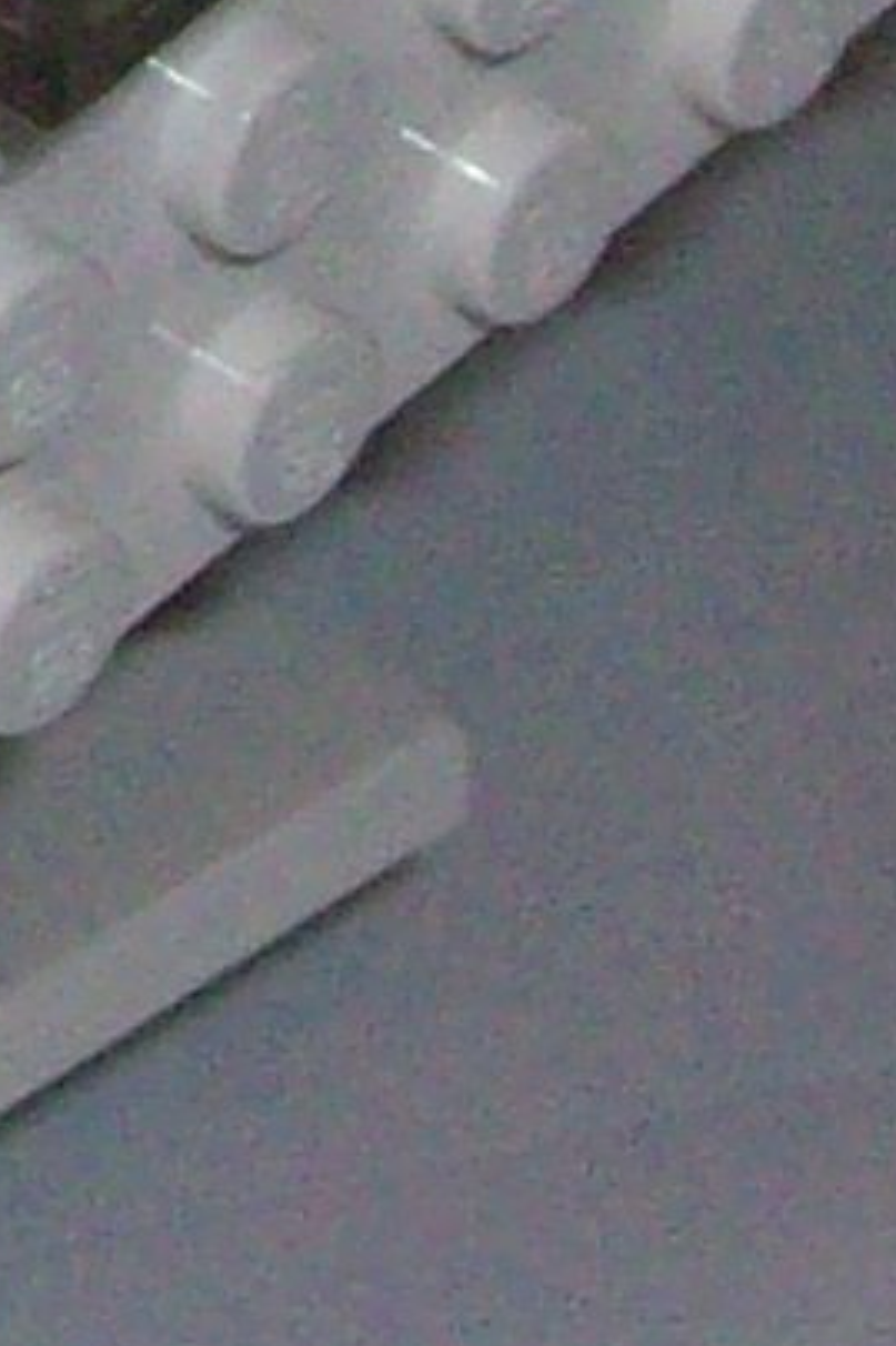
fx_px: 10723
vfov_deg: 7.0
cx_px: -976
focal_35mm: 287
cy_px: -1223
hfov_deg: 4.7
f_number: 2.8
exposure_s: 1/60
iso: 160
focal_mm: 5.7
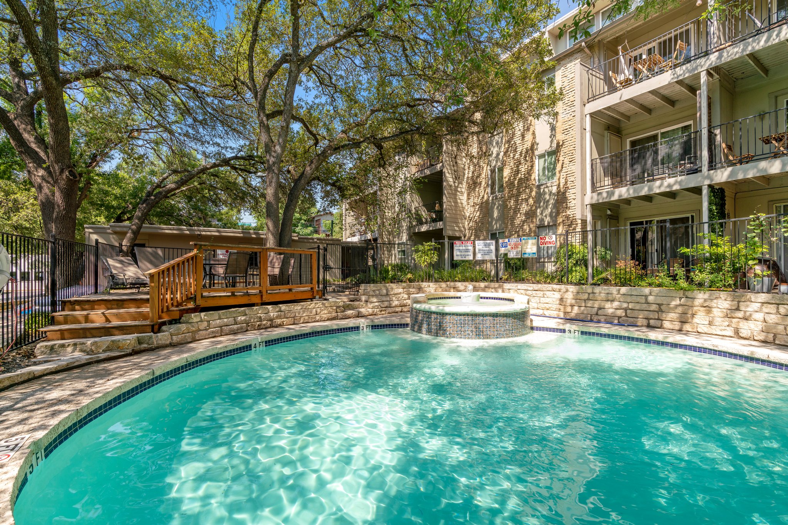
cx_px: 394
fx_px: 350
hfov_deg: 96.7
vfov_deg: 73.8
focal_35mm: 16
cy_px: 262
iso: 200
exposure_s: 1/100
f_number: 8
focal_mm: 16
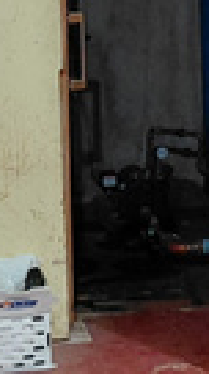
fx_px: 1525
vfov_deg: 13.9
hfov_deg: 7.8
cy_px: 330
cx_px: 94
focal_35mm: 154
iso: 320
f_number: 1.8
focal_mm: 4.69
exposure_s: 1/30
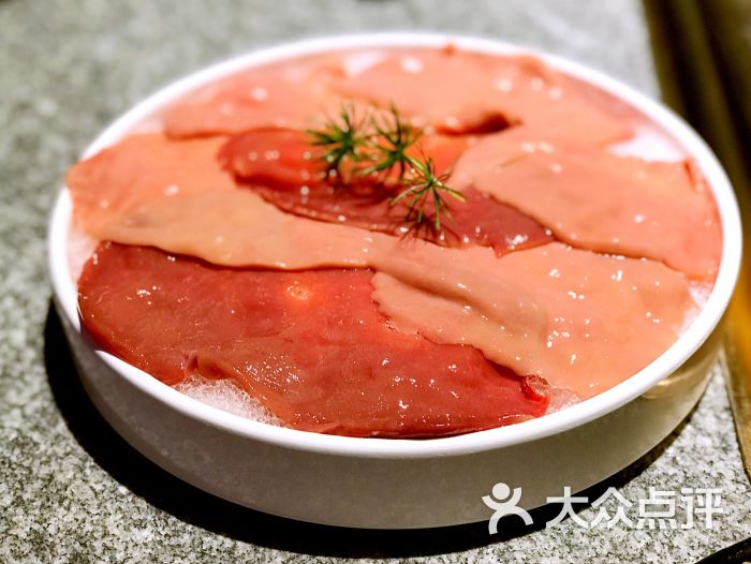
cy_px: 282
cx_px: 376
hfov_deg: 33.8
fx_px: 1237
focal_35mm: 57
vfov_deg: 25.7
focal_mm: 6.6
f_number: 2.8
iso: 160
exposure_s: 1/50
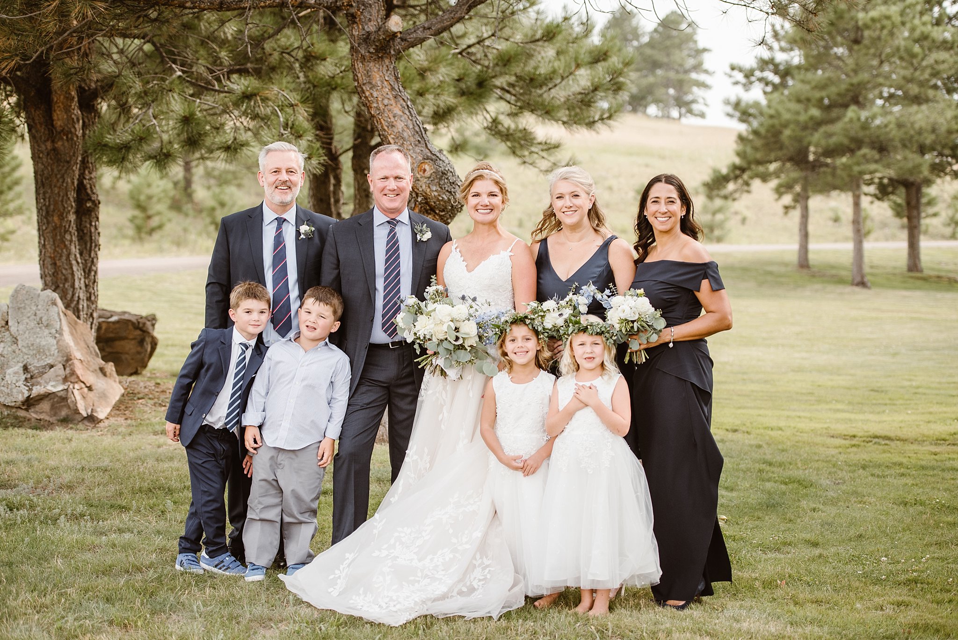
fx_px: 1863
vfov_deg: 19.5
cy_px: 320
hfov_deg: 28.8
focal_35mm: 70
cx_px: 479
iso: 200
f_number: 2.8
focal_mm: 70
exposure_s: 1/800
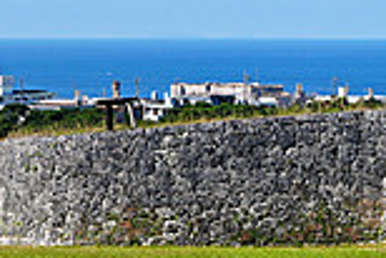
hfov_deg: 11.0
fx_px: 2007
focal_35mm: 187
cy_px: 415
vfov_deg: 7.2
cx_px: 253
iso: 100
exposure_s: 1/160
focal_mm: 24
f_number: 11
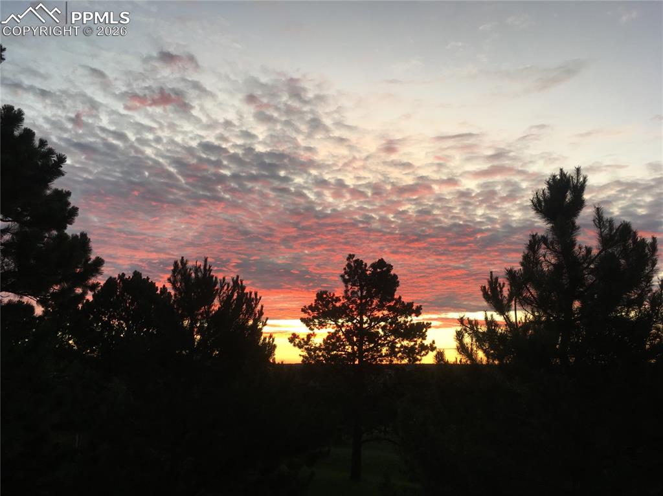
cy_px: 248
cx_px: 332
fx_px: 555
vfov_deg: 48.2
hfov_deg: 61.7
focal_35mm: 29
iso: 25
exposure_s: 1/60
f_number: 2.2
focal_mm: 4.15
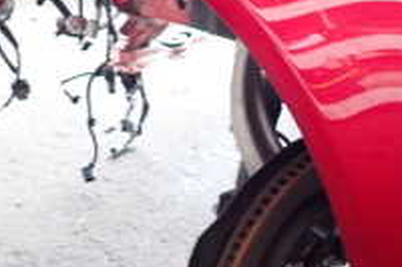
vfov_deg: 17.4
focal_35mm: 78
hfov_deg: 24.6
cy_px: 100
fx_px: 870
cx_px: 418
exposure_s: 1/30
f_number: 2
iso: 200
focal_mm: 4.5
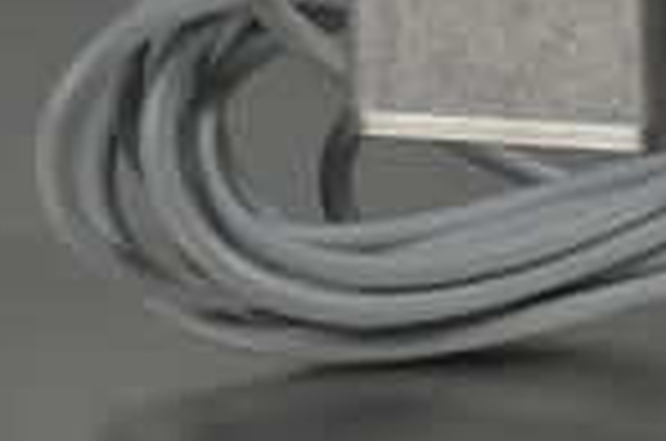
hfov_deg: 5.0
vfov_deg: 3.4
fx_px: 7495
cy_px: 92
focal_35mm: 406
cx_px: 1053
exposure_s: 1/320
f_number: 18
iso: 6400
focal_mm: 120
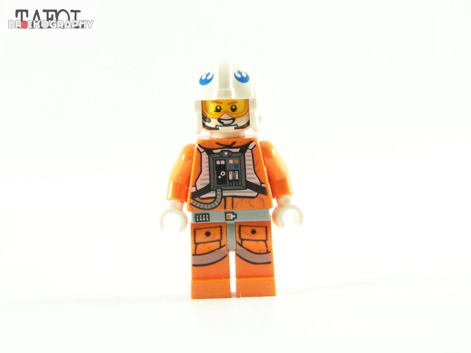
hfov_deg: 18.7
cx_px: 236
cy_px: 176
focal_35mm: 105
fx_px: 1429
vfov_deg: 14.1
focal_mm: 17.5
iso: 400
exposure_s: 1/60
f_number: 3.6
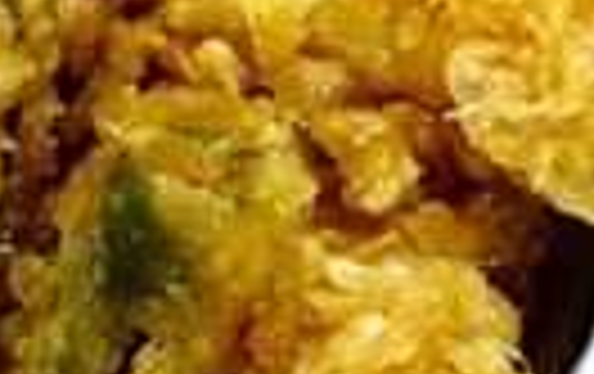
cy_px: -20
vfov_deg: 3.1
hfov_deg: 4.8
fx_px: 7005
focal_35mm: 432
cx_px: 22
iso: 3200
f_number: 5.6
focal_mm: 42
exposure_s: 1/40
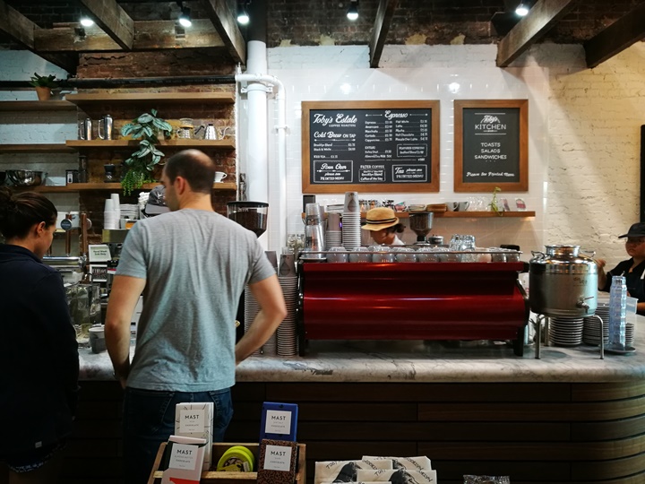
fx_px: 503
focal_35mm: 27
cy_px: 242
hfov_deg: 65.3
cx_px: 322
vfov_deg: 51.4
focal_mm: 4.5
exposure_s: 1/30
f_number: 2.2
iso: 320
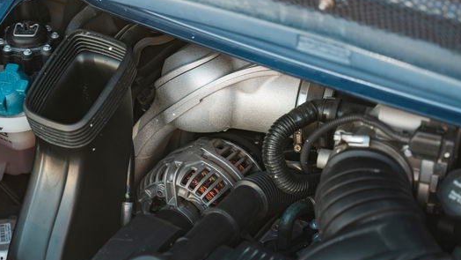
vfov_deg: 13.0
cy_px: 146
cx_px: 159
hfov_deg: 22.8
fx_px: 1140
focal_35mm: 93
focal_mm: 60.8
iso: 250
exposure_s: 1/200
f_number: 2.8
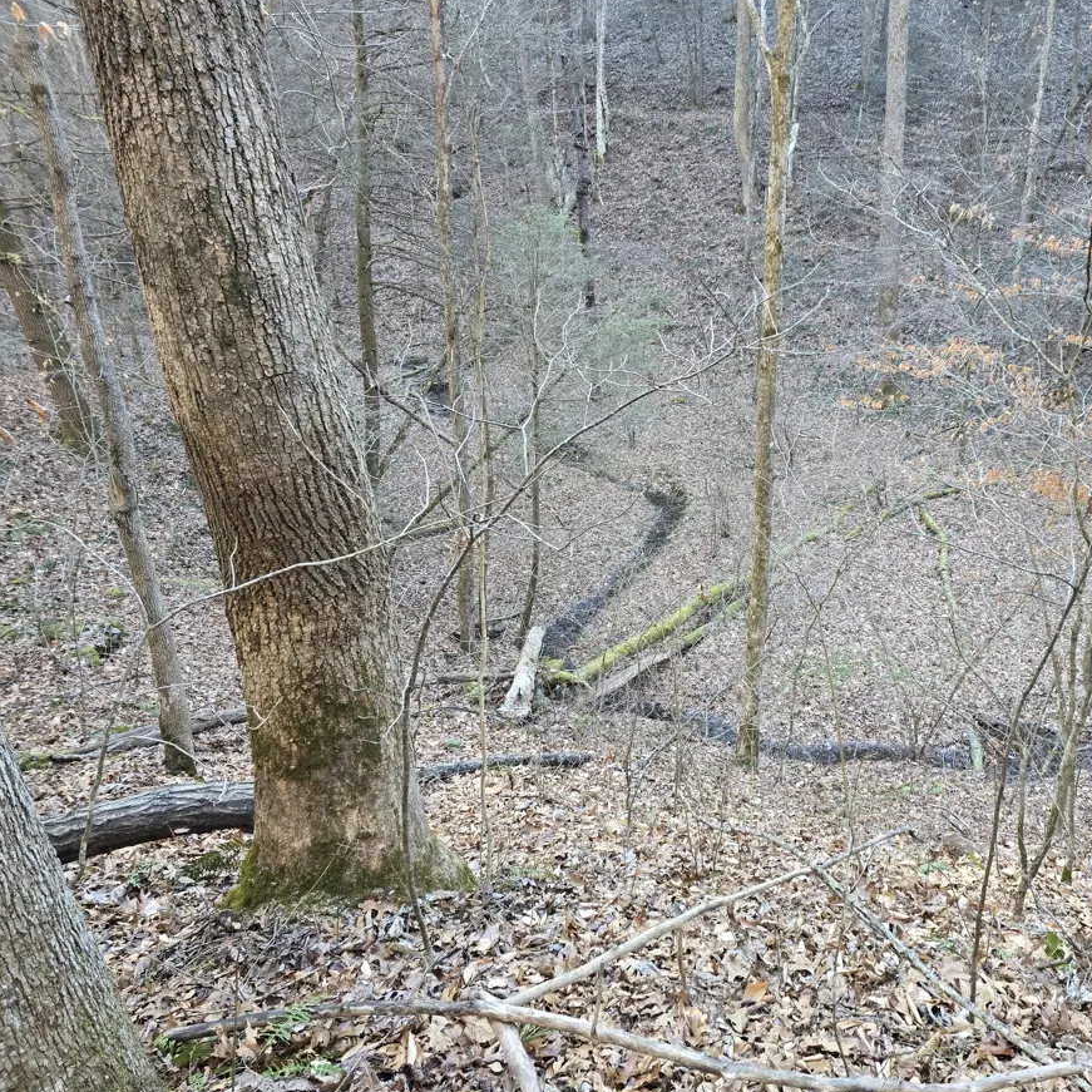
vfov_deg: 57.3
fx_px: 999
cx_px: 731
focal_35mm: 28
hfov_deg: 56.0
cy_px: 538
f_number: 1.7
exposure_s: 1/120
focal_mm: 6.3
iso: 200
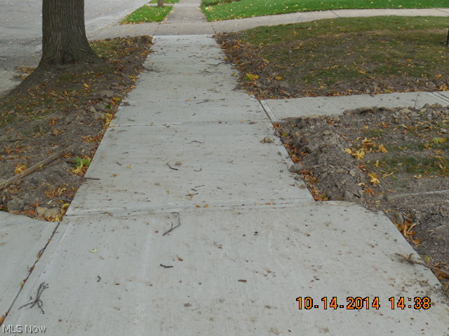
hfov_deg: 42.9
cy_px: 168
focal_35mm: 44
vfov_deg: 32.9
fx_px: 571
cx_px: 224
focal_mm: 7.8
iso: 125
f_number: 4.5
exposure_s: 1/160
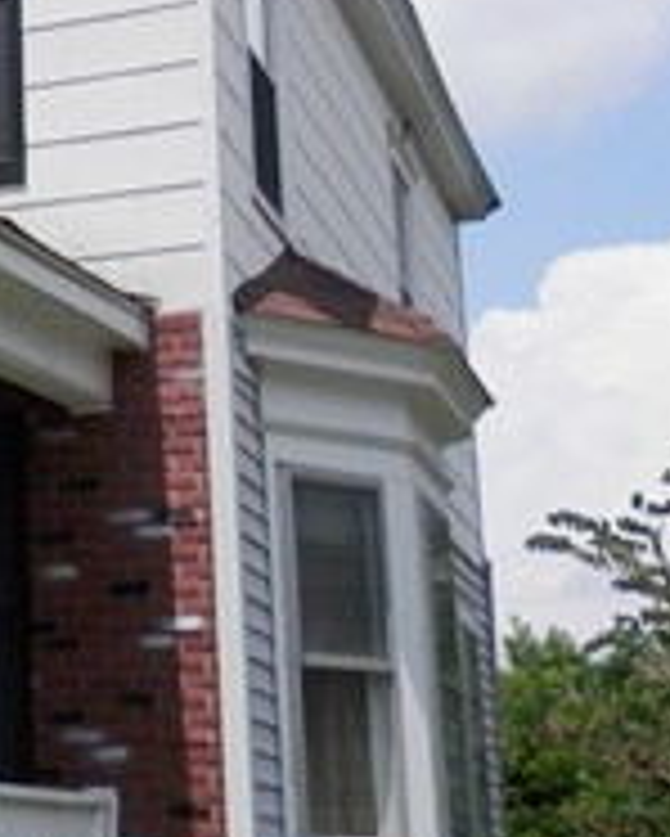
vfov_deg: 22.6
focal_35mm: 84
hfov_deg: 16.1
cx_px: -450
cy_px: 256
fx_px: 2080
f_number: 8.7
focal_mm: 4.5
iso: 160
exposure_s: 1/500
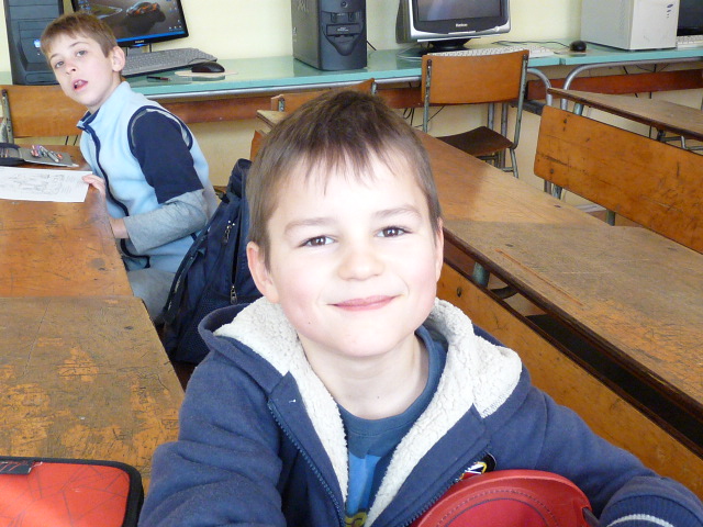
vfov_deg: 29.1
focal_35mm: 50
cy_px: 264
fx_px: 1015
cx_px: 352
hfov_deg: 38.2
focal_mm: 5
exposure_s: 1/125
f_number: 2.8
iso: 400
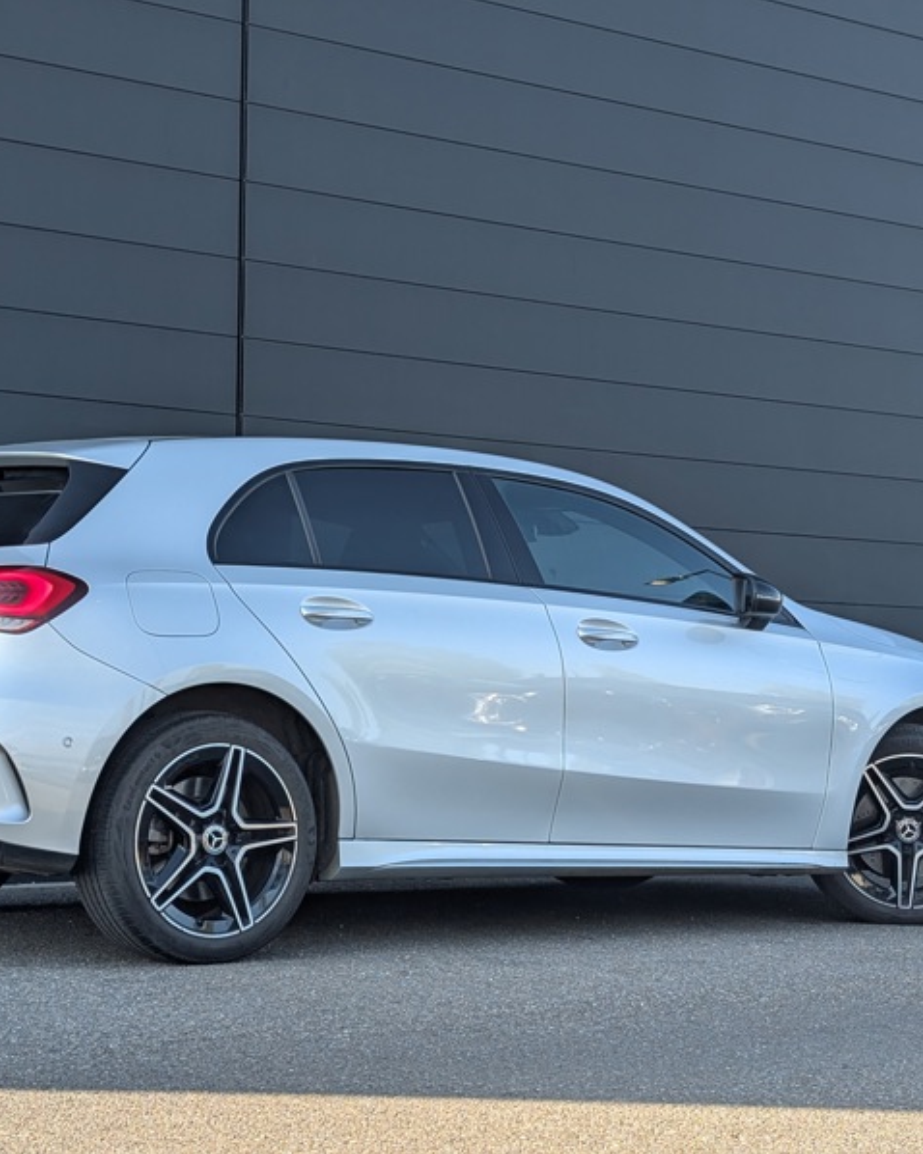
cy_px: 577
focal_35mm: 64
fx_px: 2186
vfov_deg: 29.6
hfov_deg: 23.8
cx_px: 375
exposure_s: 1/216
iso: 21
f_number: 1.68
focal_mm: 6.9
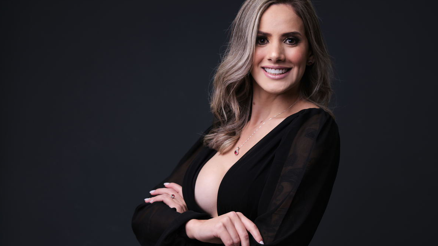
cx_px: 219
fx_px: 929
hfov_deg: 26.5
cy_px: 123
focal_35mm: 80
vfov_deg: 15.1
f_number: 3.6
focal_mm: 50
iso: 160
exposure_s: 1/125
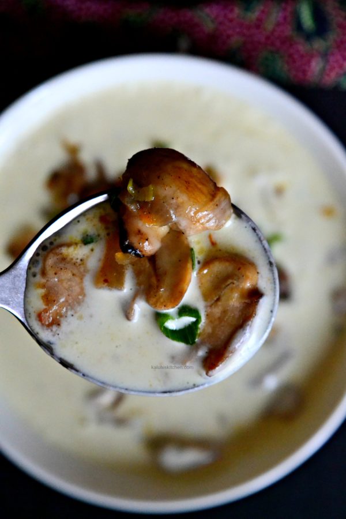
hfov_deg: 16.6
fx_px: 1189
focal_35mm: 82
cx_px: 173
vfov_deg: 24.6
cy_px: 260
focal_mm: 55
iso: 3200
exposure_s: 1/125
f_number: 9
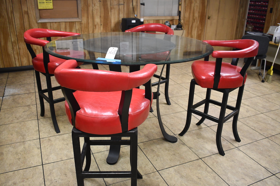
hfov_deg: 61.9
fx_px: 233
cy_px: 93
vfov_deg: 43.6
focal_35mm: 30
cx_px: 140
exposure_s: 1/125
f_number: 3.8
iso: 1600
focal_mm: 20
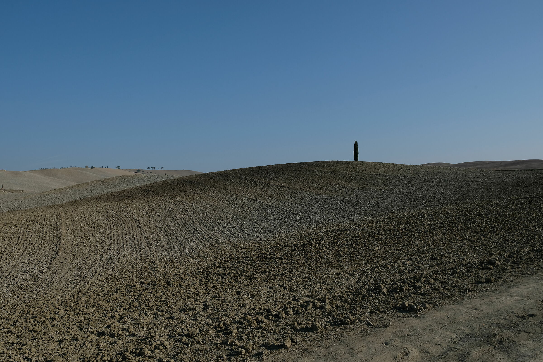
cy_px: 181
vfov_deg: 41.1
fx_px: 483
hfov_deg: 58.7
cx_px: 272
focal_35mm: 32
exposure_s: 1/680
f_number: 8
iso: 200
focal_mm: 21.3
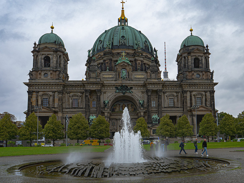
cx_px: 122
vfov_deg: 56.8
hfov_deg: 71.6
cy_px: 92
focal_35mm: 24
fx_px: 169
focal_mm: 12
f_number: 4.5
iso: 200
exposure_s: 1/320
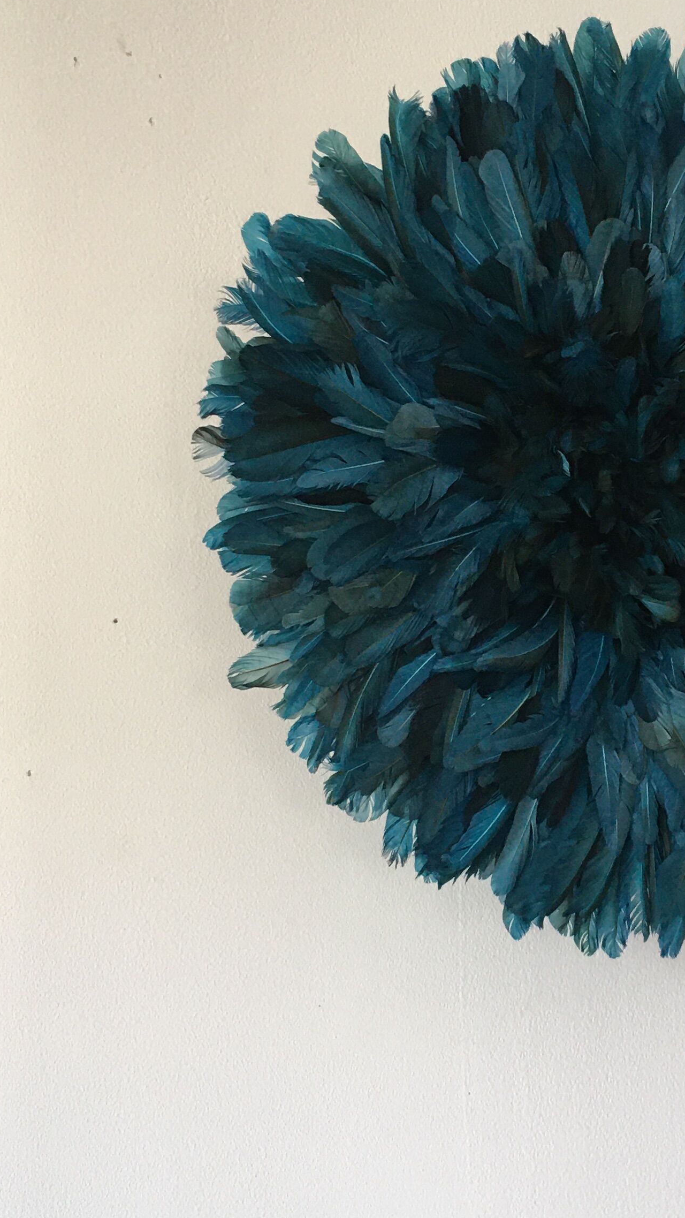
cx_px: 598
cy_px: 575
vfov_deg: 37.2
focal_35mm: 56
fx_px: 1808
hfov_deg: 21.1
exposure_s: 1/33
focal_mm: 4.15
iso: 50
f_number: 2.2
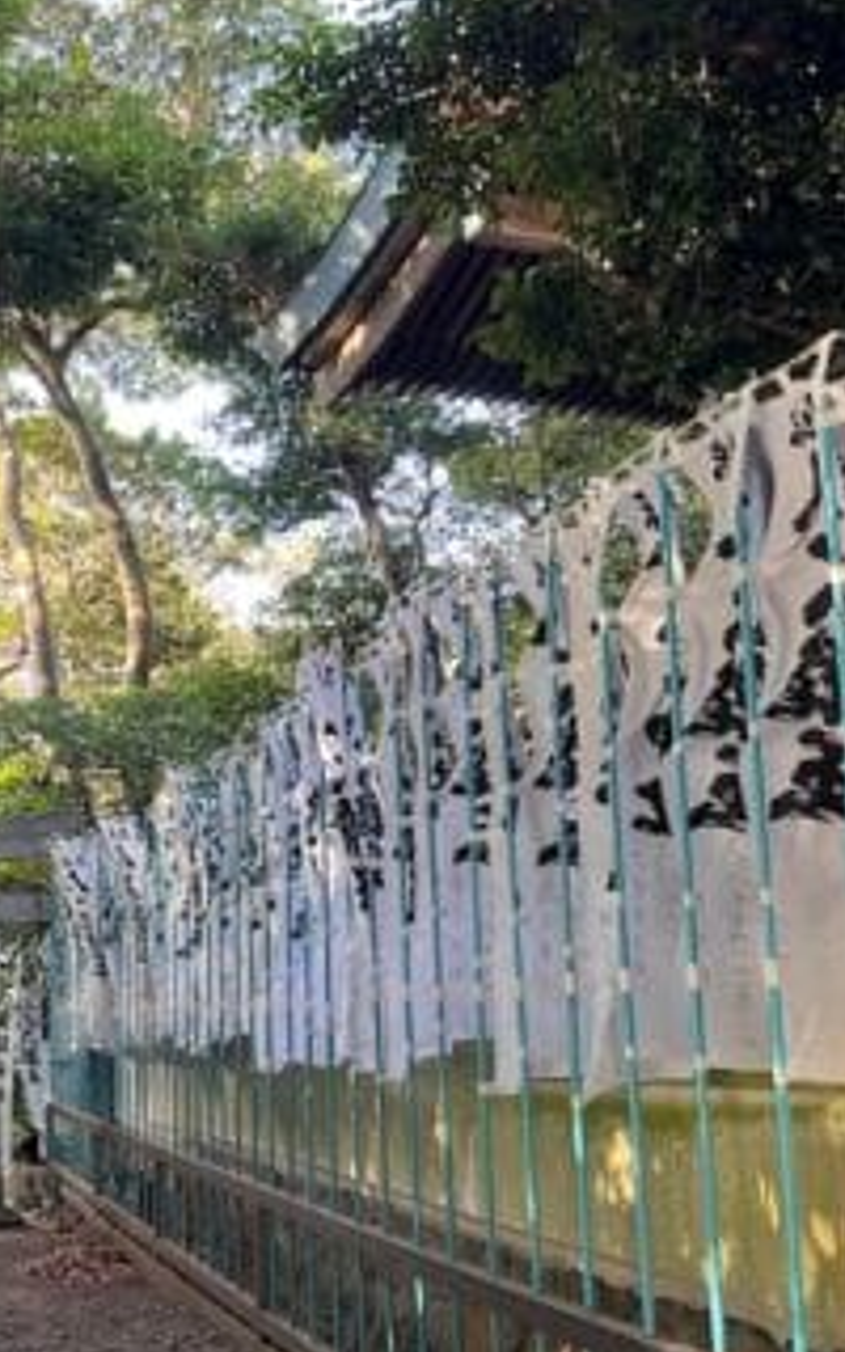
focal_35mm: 43
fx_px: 1584
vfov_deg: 46.2
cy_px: 611
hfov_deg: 27.1
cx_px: -114
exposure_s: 1/121
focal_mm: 5.7
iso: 64
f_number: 1.5
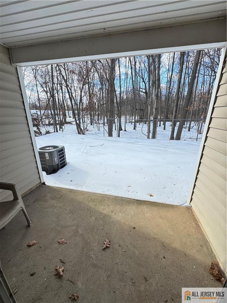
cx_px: 114
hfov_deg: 85.7
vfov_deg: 102.1
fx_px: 122
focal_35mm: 14
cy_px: 152
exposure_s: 1/646
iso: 40
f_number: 2.2
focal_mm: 2.22
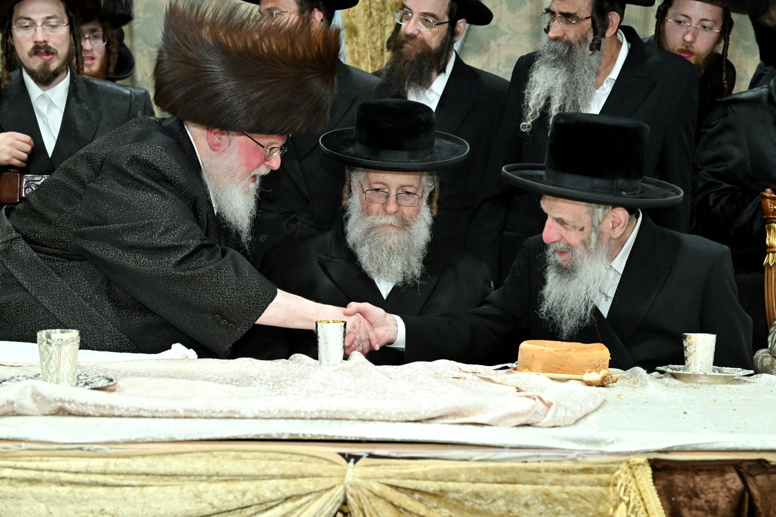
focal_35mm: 60
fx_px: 1293
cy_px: 258
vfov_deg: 22.6
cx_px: 388
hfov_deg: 33.4
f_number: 5.6
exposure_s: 1/200
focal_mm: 60
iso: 4000
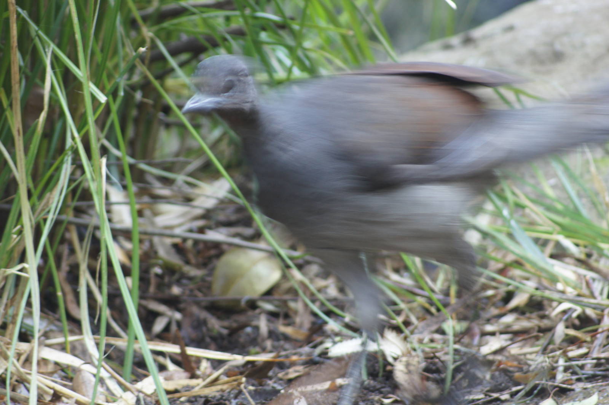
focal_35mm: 300
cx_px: 304
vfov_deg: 4.6
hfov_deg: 6.9
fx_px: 5072
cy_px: 202
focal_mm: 200
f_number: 5.6
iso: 400
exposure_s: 1/8
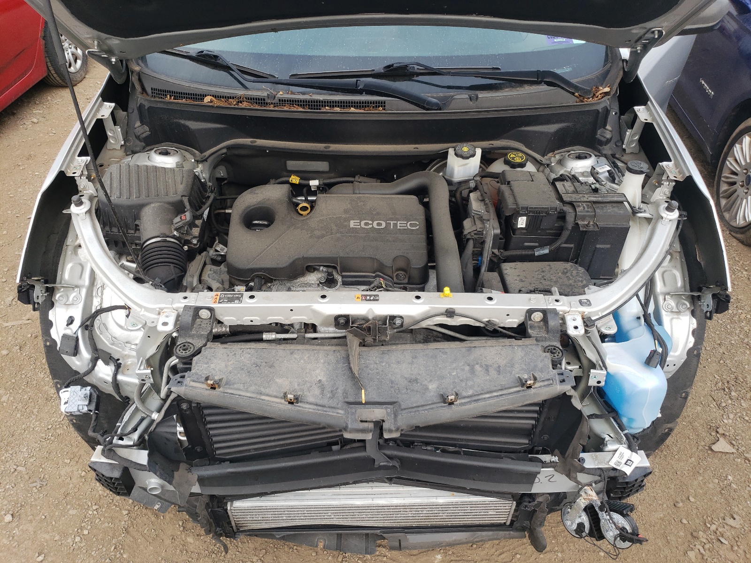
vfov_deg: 53.1
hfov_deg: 67.3
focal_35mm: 26
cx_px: 376
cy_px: 282
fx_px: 564
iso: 50
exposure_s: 1/526
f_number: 1.5
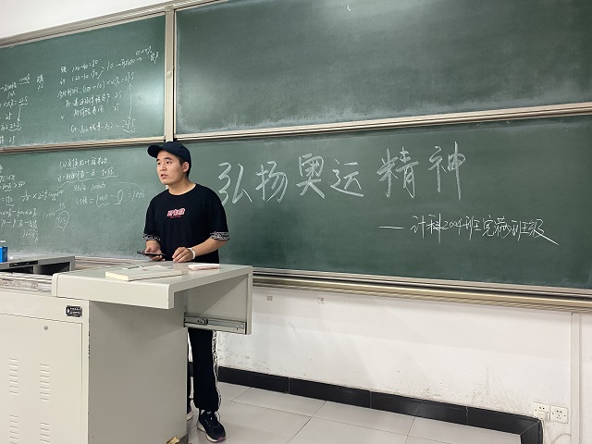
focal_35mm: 26
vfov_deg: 53.1
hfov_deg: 67.3
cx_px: 296
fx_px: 445
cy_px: 222
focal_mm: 4.25
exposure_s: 1/50
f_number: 1.8
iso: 320
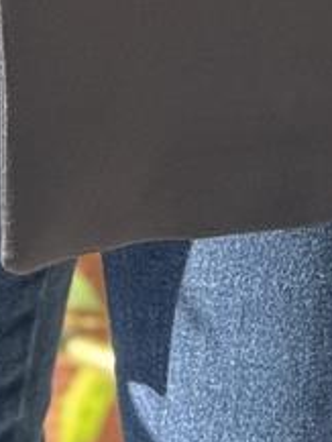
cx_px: 173
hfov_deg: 5.0
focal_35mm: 295
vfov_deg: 6.2
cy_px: -897
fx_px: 3769
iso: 64
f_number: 1.78
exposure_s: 1/366
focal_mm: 6.86
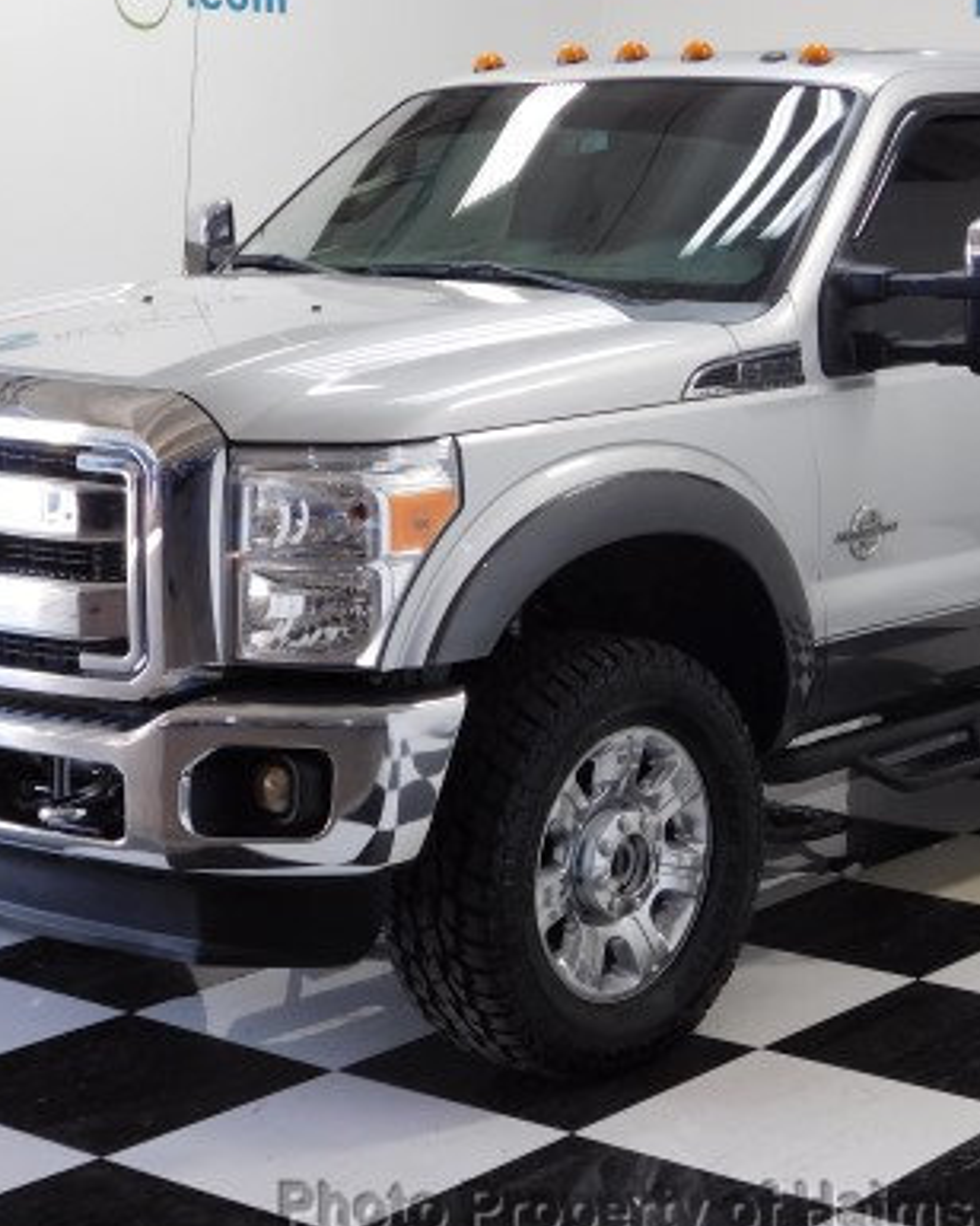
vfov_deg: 26.0
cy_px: 510
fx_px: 2647
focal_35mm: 73
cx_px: 675
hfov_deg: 20.9
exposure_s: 1/30
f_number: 3.7
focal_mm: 8
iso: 125
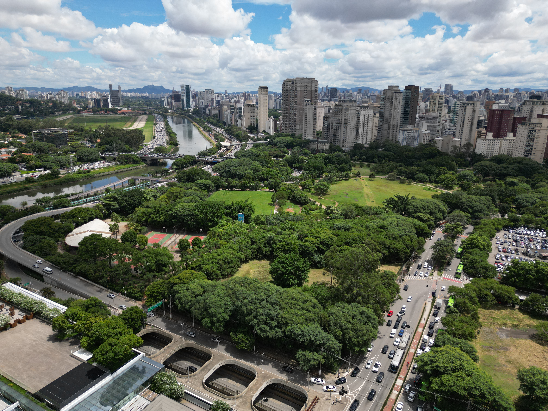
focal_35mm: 24
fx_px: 380
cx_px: 274
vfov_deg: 56.8
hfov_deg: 71.6
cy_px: 206
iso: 110
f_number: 1.7
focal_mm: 6.72
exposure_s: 1/125
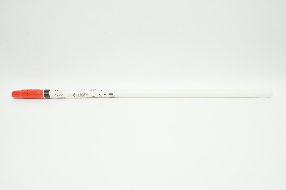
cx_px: 143
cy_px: 95
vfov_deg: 36.8
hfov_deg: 53.2
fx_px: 286
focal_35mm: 36
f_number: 11
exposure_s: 1/15
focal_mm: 24
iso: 400
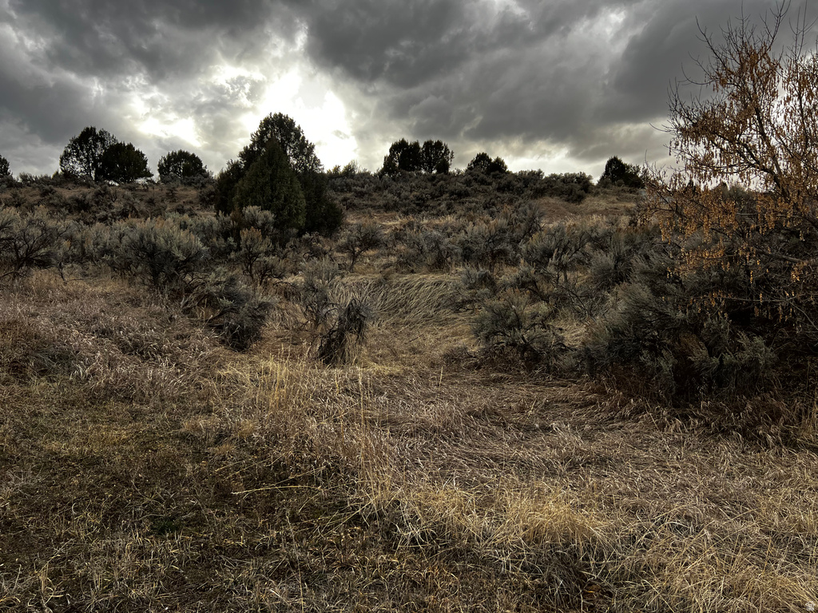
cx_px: 409
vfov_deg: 53.1
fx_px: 614
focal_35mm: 26
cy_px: 306
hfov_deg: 67.3
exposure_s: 1/448
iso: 50
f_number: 1.5
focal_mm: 5.7
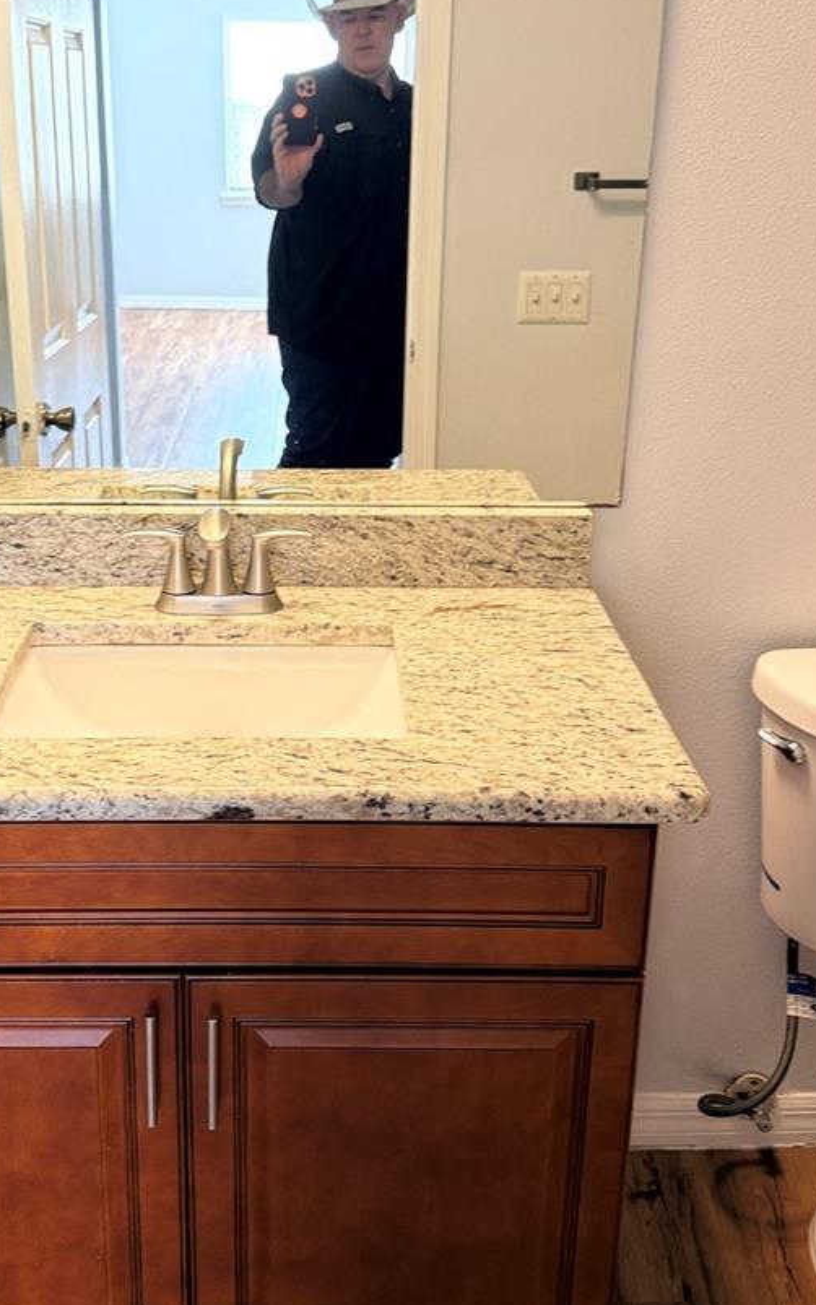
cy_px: 522
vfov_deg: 51.2
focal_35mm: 38
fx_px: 1352
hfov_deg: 33.5
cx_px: 322
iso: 125
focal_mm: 6.76
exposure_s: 1/60
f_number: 1.78
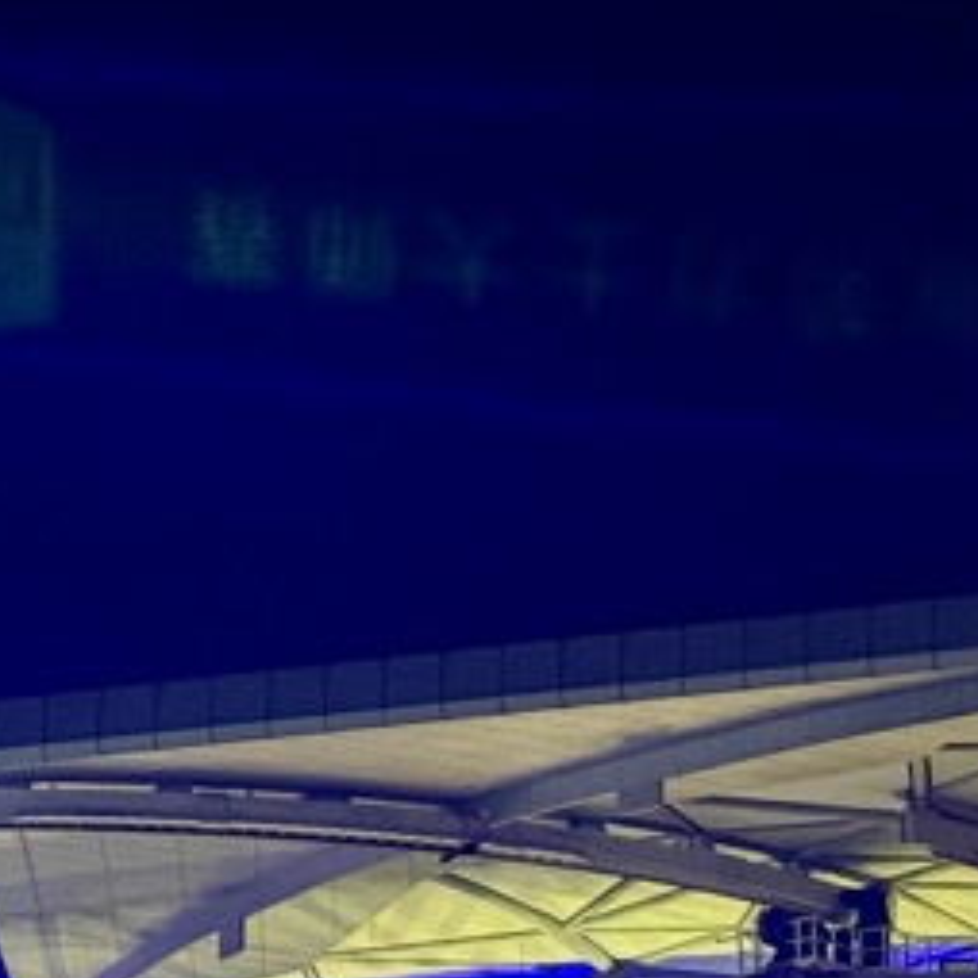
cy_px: 662
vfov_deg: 10.5
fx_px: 5338
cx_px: 54
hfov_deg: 10.4
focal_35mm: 167
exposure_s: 1/25
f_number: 1.78
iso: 640
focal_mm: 6.76
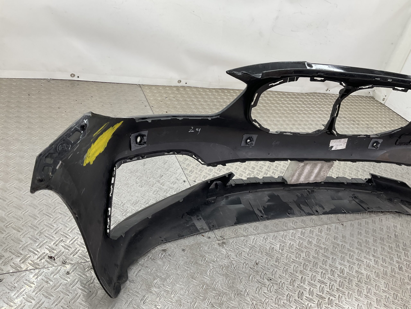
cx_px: 206
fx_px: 344
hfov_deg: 61.7
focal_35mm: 29
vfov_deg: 48.2
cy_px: 154
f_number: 1.8
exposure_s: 1/100
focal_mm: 3
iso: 32
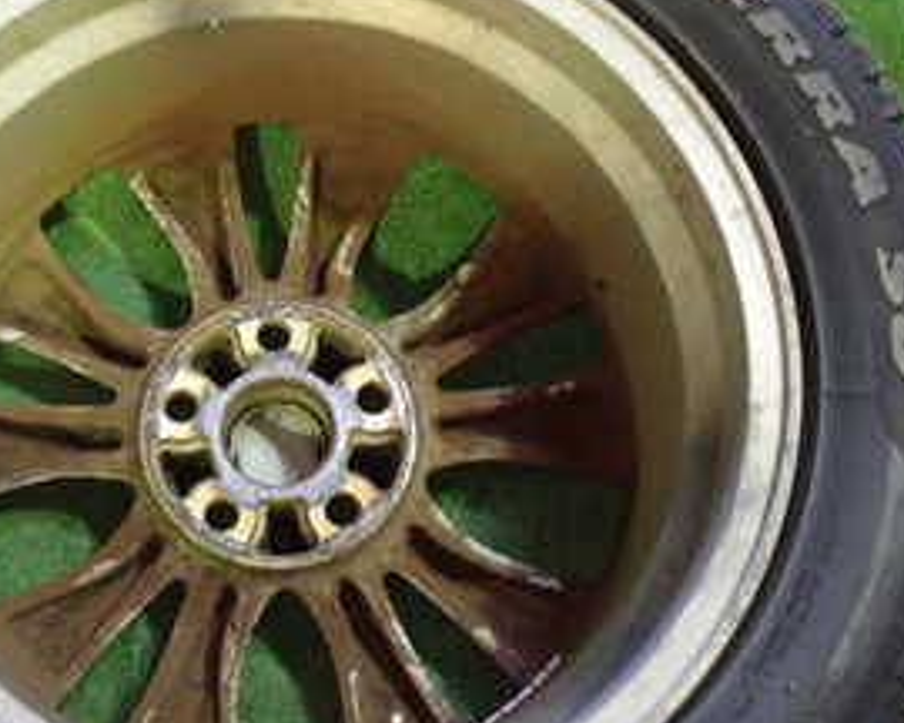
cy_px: 385
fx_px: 1739
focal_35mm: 65
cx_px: 214
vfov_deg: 23.5
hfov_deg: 28.7
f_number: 2.3
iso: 800
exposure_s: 1/30
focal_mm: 5.4
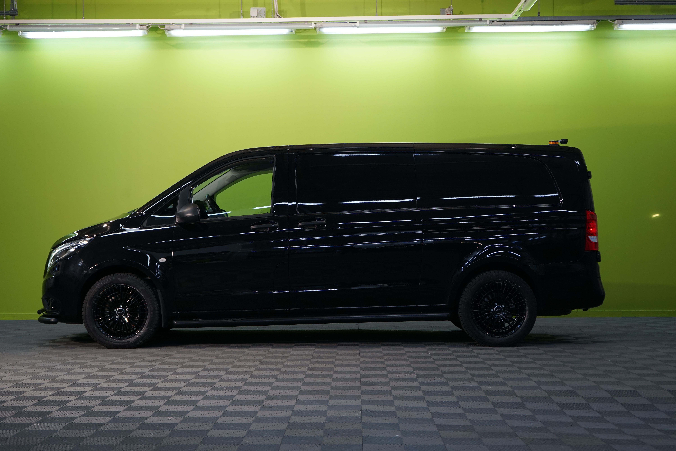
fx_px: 1014
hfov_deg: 36.9
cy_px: 226
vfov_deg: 25.1
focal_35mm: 54
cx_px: 338
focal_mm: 54
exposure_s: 1/30
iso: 500
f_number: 5.6
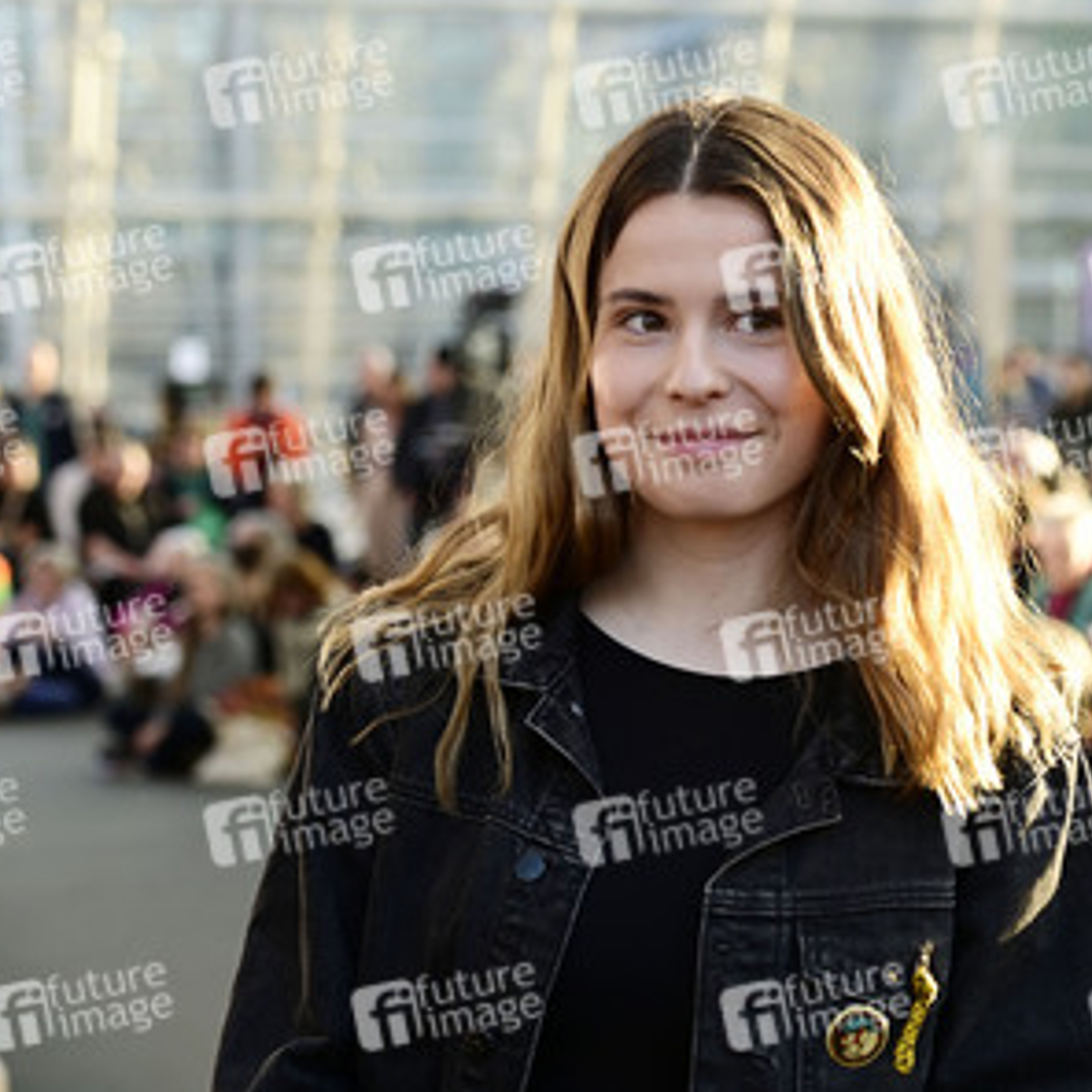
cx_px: 718
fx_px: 3462
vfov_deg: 17.9
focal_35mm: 97
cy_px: 546
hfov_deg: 17.9
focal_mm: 75
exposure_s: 1/160
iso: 320
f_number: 4.5
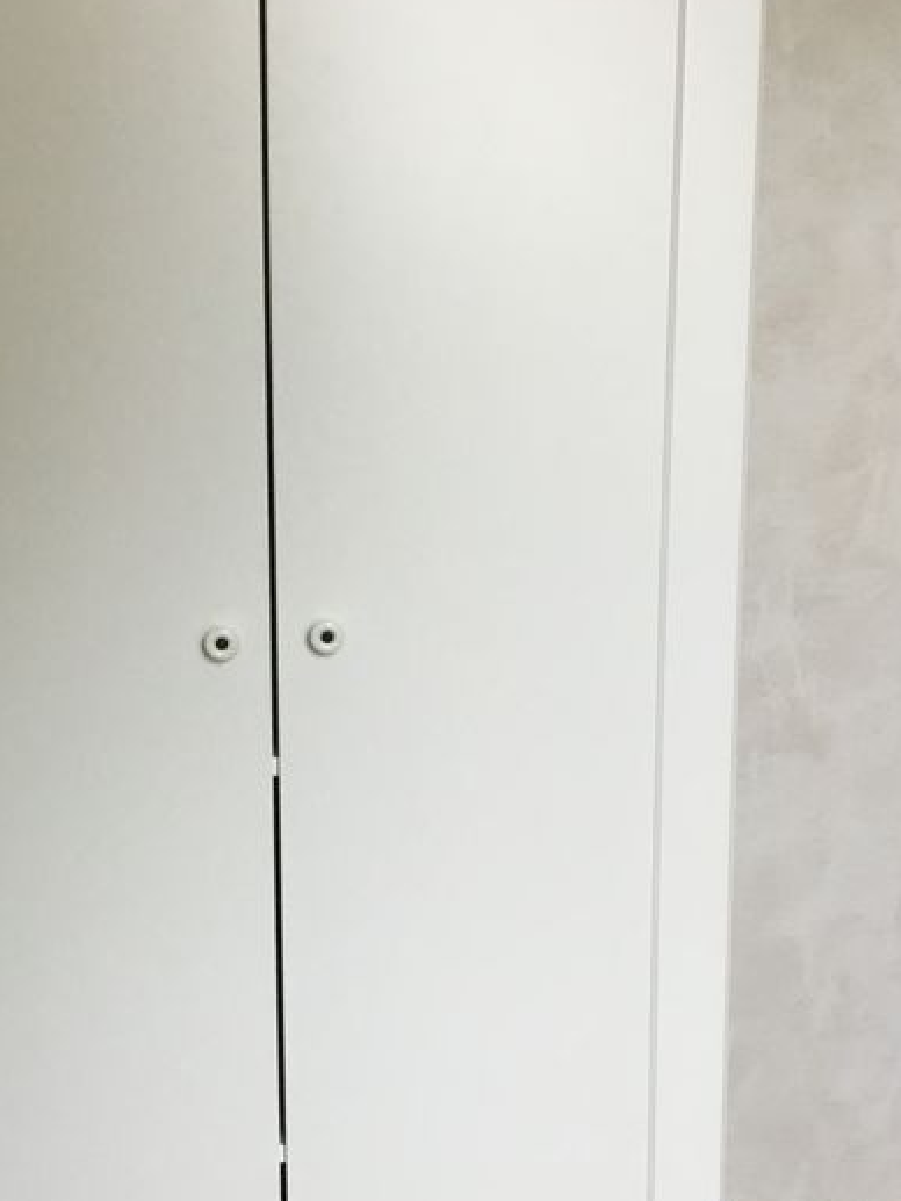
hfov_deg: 24.0
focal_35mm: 60
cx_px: 160
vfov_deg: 32.2
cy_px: 613
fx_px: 2081
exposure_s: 1/33
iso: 125
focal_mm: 3.3
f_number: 2.4
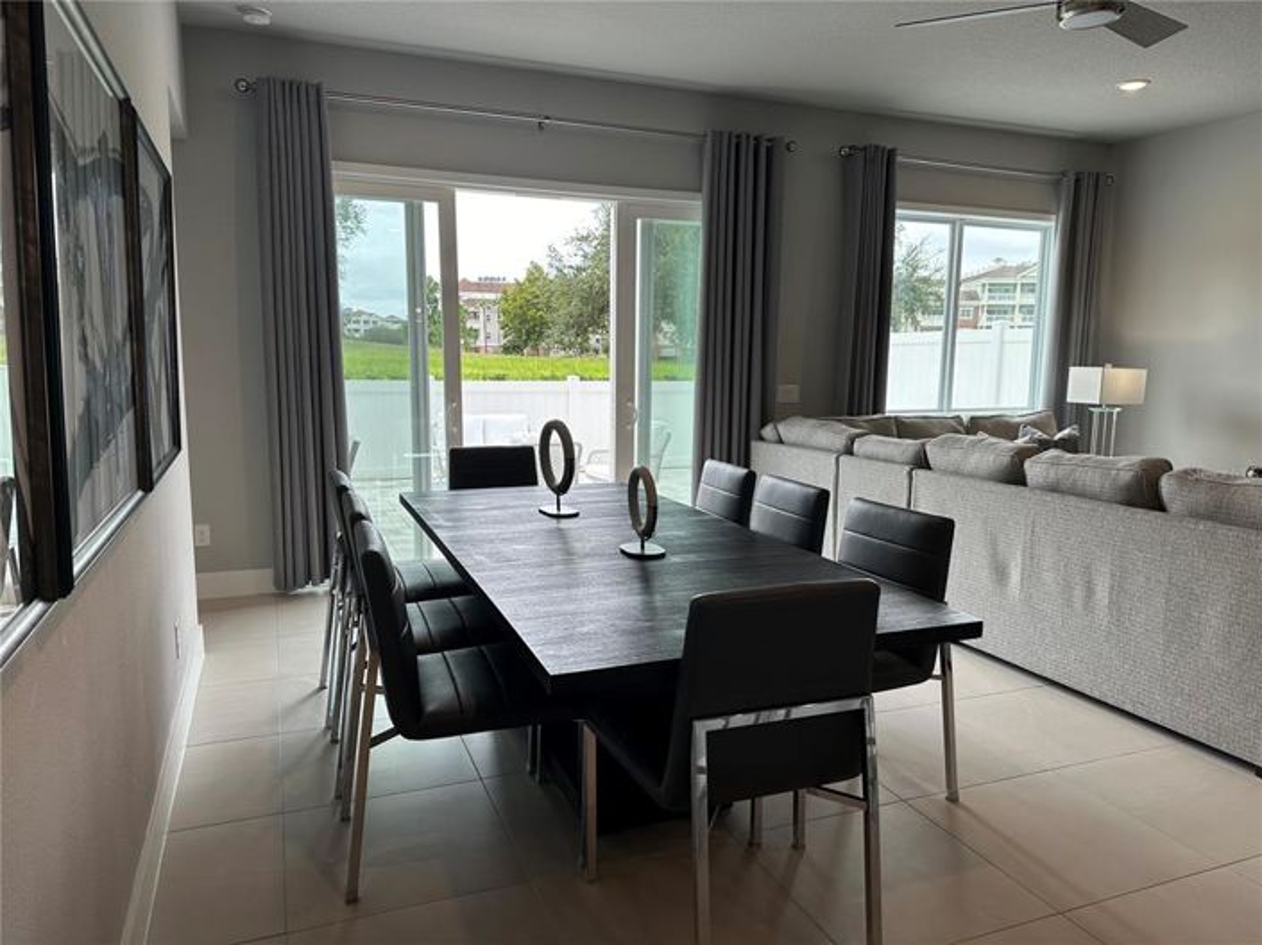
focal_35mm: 24
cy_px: 472
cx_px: 631
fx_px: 875
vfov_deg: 56.8
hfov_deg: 71.6
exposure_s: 1/209
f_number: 1.78
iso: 64
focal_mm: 6.86
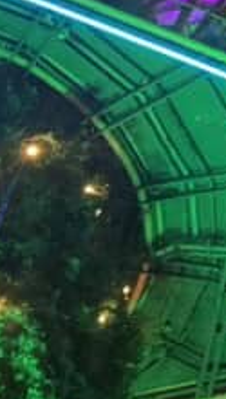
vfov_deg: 16.3
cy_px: 97
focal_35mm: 131
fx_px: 1390
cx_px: 485
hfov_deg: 8.7
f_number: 1.8
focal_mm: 4.2
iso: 640
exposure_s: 1/25
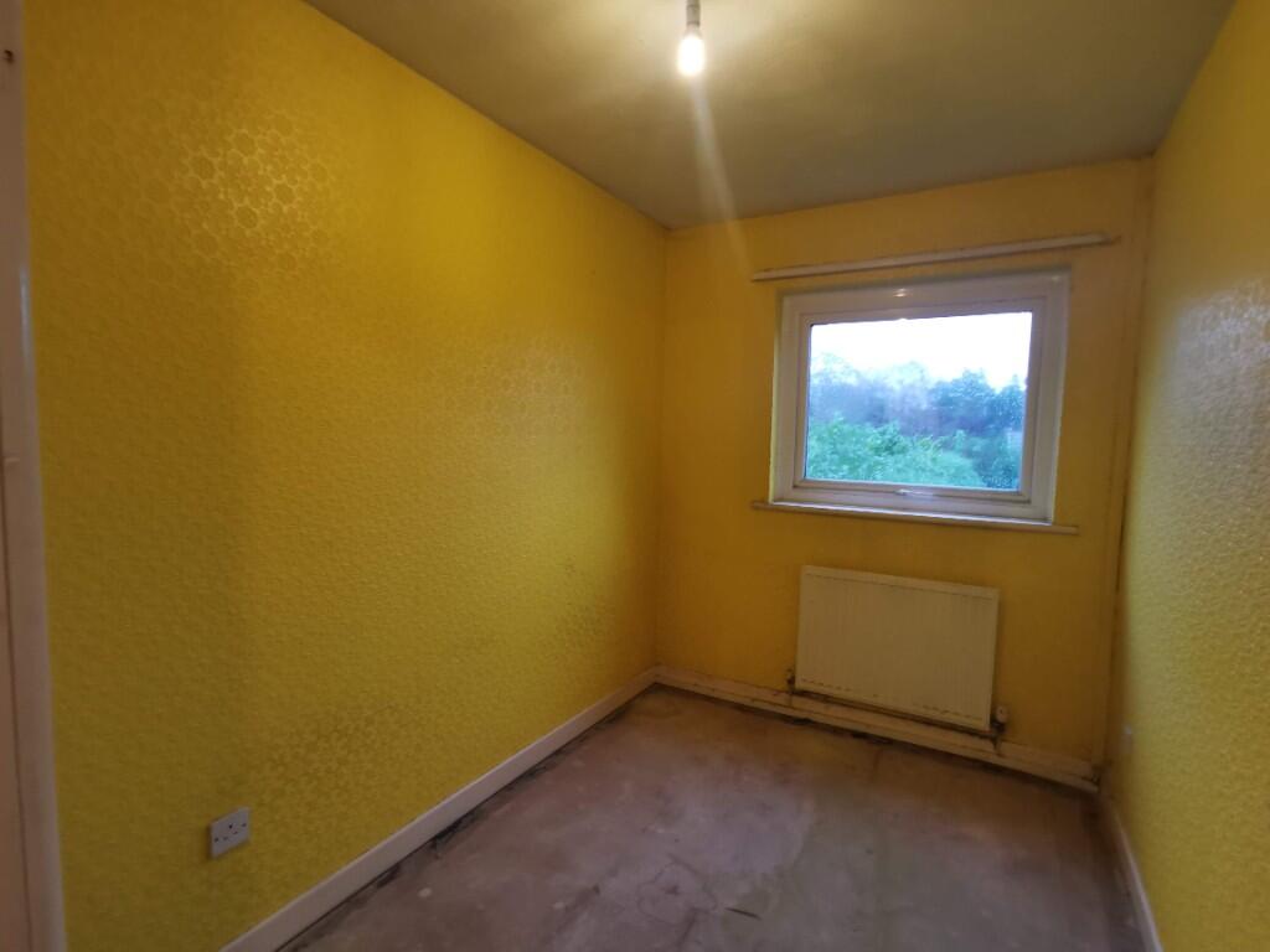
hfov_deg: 94.5
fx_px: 587
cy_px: 476
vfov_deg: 78.1
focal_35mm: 16
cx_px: 635
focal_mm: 2.26
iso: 200
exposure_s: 1/33.3
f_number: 2.2
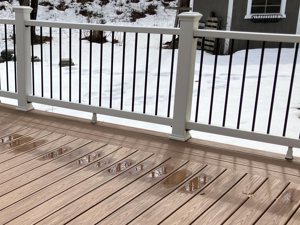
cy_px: 147
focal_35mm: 60
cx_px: 45
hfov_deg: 31.1
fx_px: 520
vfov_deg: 24.3
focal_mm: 3.99
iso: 32
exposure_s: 1/2703
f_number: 1.8
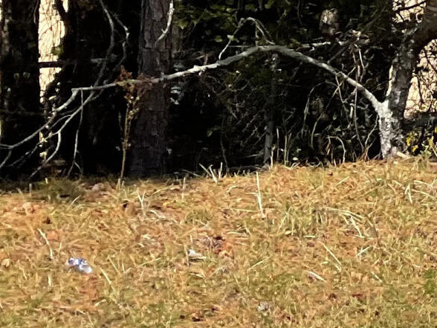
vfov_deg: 9.5
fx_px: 1868
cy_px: -275
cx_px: 1092
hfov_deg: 11.0
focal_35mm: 148
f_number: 1.8
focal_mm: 3
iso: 16
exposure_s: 1/929
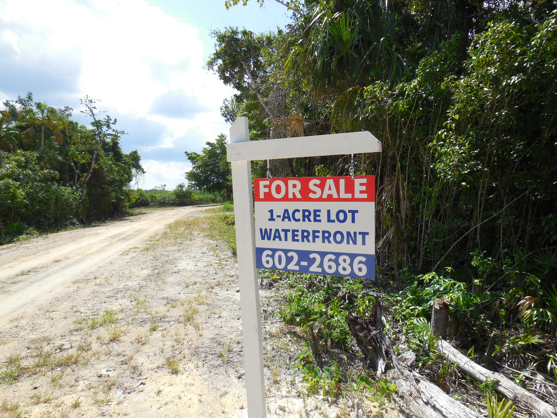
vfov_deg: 54.9
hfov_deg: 69.4
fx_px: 402
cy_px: 209
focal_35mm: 25
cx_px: 278
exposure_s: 1/1600
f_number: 3.1
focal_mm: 4.5
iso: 125
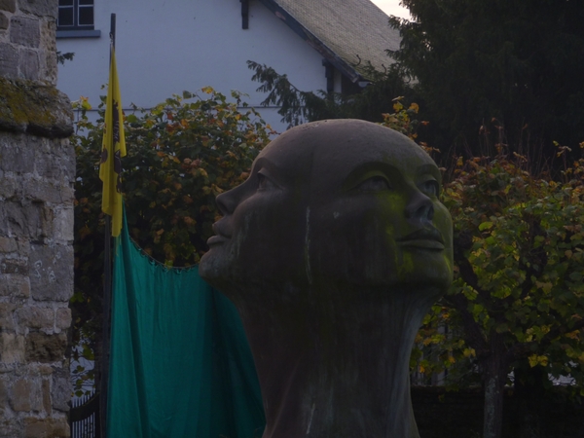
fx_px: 3796
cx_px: 292
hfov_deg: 8.8
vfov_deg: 6.6
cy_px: 219
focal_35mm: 225
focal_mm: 37
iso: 80
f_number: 4.6
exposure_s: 1/50
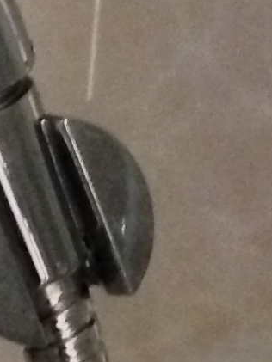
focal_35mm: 256
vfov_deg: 7.7
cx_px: -342
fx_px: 2681
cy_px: 91
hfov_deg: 5.6
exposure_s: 1/15
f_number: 2.4
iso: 800
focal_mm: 4.12
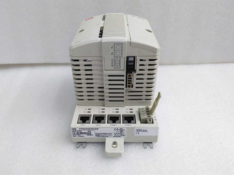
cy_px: 85
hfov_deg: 63.4
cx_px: 114
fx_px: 189
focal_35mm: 28
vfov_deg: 49.7
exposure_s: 1/33
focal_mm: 3.79
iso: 261
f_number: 2
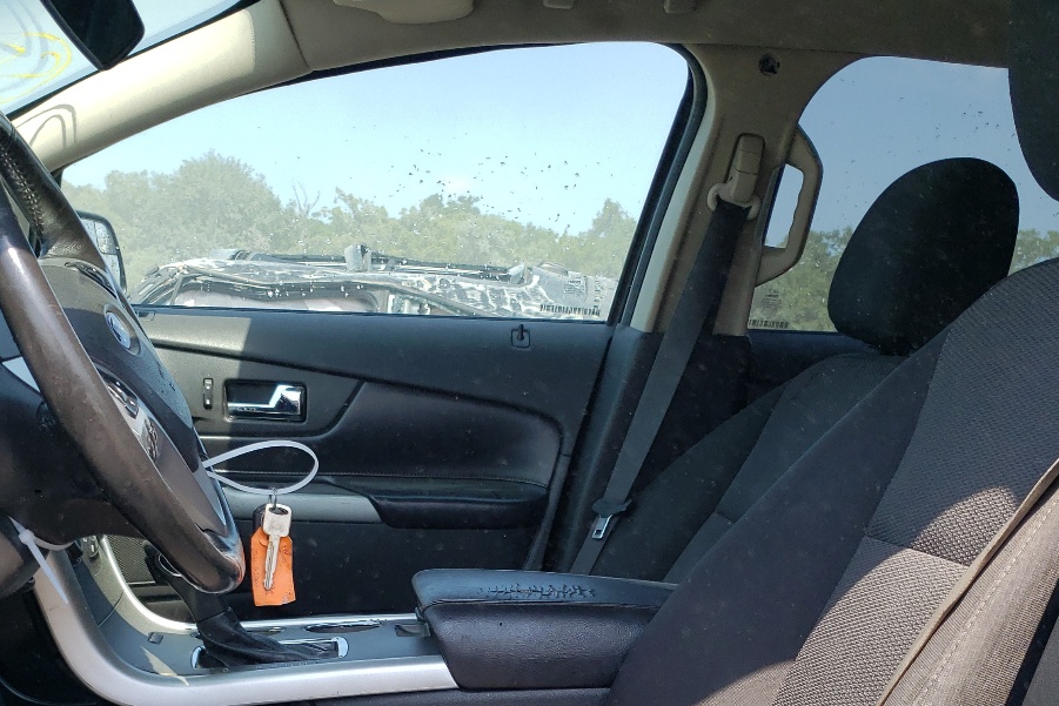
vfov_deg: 26.6
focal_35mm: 48
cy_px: 702
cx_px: 442
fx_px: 1412
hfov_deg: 41.0
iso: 50
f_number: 1.5
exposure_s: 1/1000
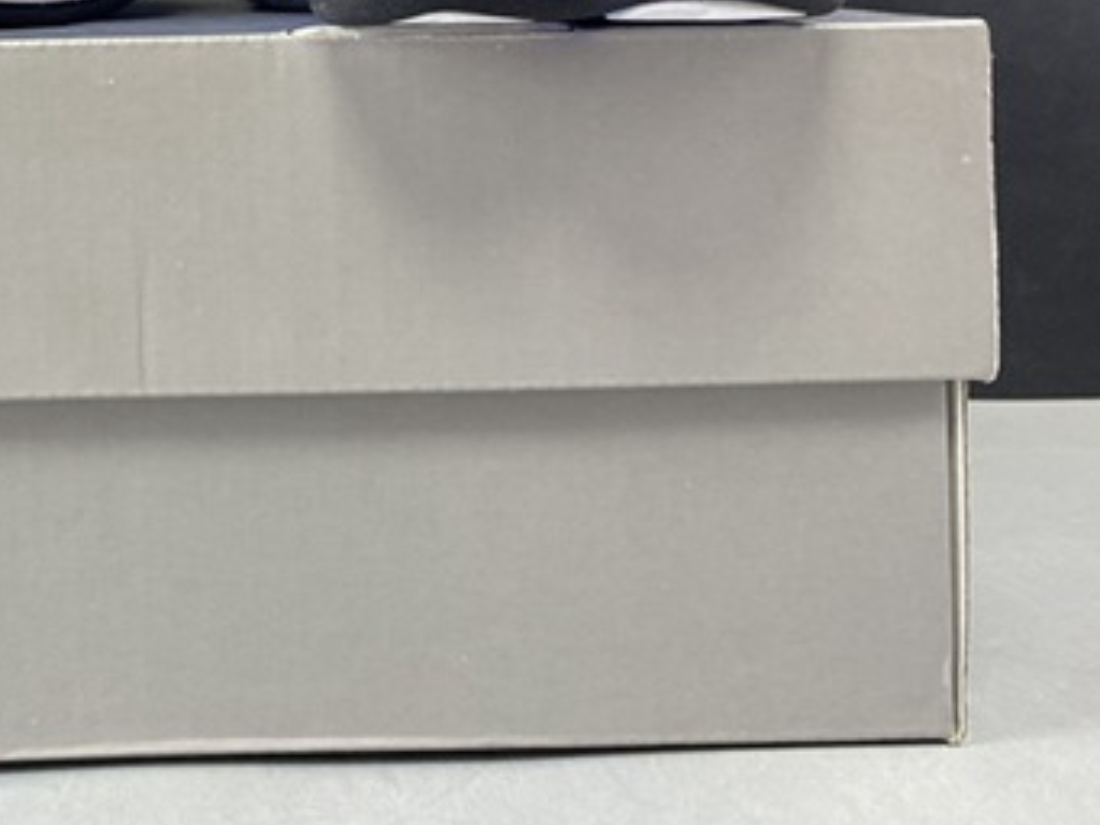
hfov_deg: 29.2
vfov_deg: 22.8
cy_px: -58
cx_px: -45
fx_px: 1939
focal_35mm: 61
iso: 100
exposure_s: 1/50
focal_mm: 4.25
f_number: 1.8
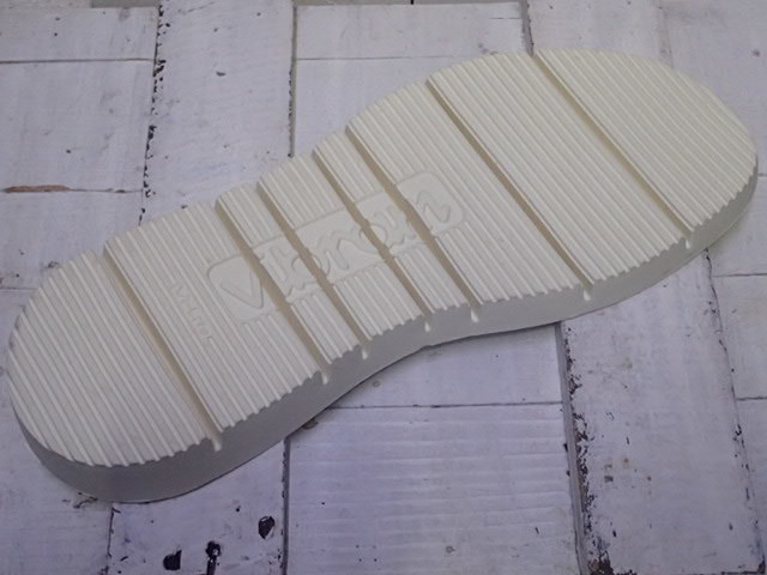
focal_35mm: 53
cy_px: 288
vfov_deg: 27.5
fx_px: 1174
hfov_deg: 36.2
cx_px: 384
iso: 800
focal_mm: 9.61
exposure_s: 1/50
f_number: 3.4
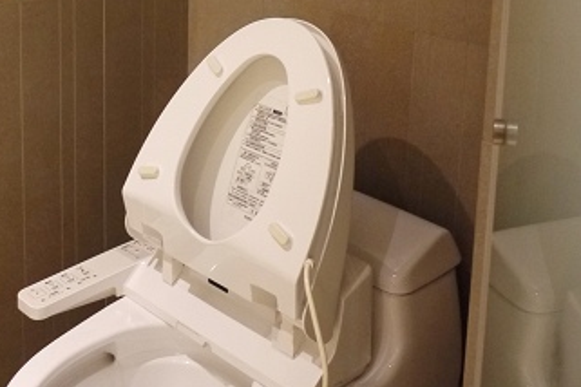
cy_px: -45
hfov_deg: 34.2
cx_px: 206
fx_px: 936
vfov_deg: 22.0
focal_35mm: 58
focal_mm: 14
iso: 800
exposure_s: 1/20
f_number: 2.5
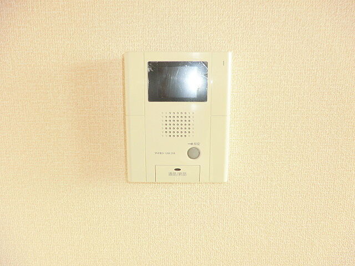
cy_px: 133
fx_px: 246
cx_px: 178
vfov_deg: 56.8
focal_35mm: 24
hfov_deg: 71.6
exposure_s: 1/60
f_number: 3.2
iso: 160
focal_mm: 4.3
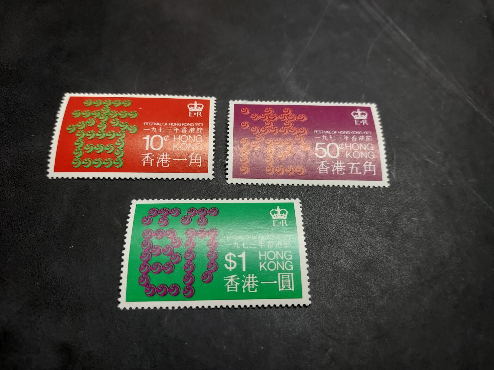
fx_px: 343
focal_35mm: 24
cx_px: 247
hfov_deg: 71.6
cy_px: 185
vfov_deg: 56.8
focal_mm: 4.6
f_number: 1.8
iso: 100
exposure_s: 1/60
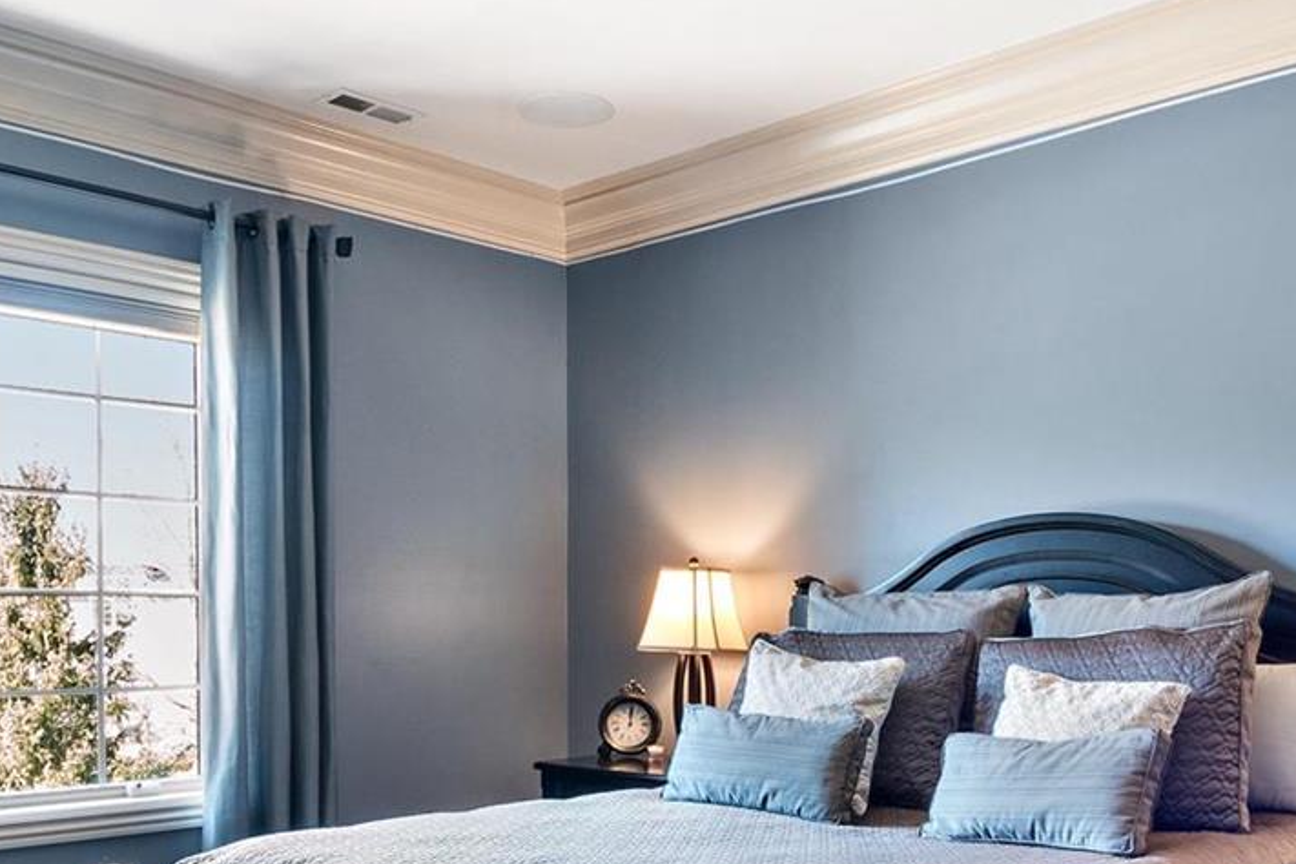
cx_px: 654
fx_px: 1296
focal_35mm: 36
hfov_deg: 53.1
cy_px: 609
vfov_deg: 36.3
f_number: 8
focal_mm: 8
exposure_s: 1/3
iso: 400
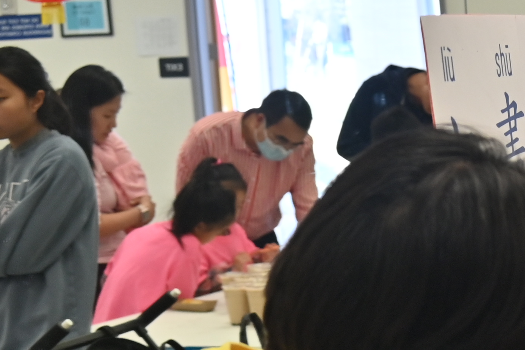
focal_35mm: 133
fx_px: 1941
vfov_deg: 9.8
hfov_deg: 14.5
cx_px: 752
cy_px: 596
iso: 400
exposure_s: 1/125
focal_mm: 30.5
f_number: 4.5
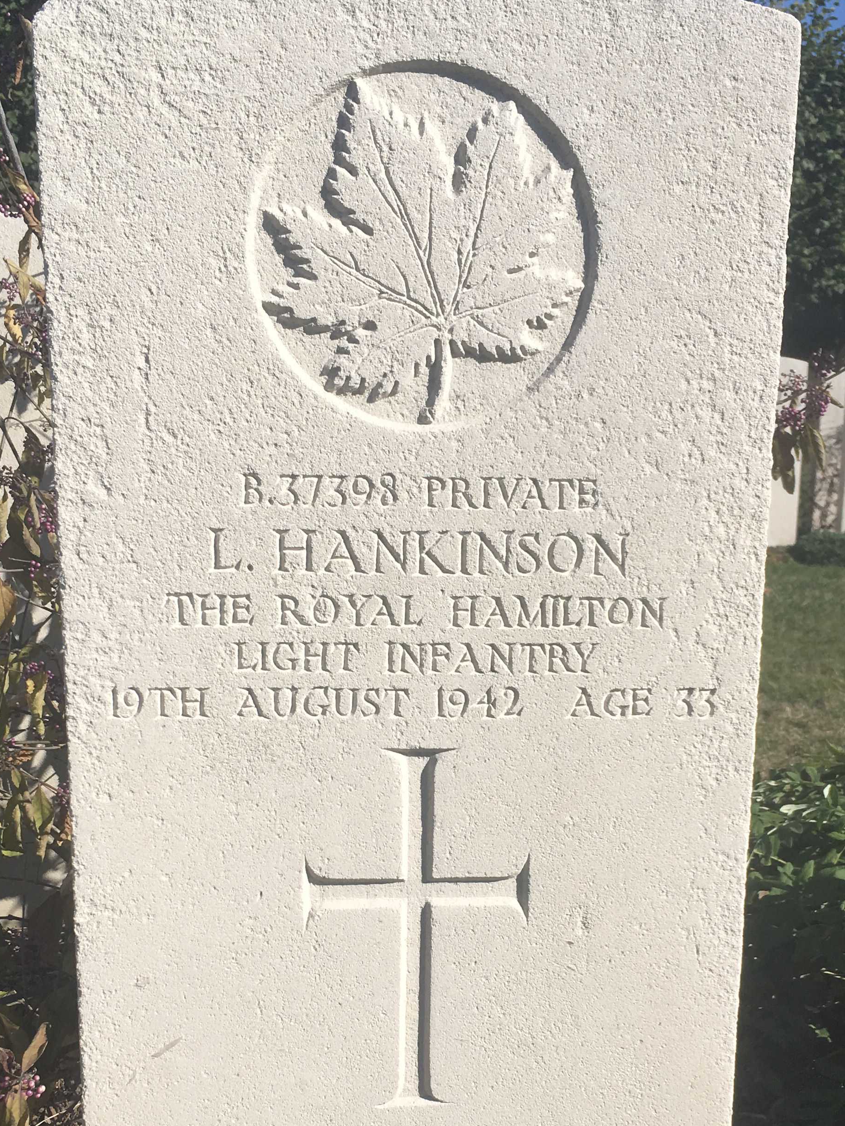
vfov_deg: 39.1
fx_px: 1562
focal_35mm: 48
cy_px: 760
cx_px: 443
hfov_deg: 30.3
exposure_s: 1/2137
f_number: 2.2
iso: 25
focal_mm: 4.15
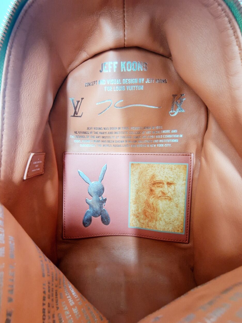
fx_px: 121
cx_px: 121
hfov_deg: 89.9
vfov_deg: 106.2
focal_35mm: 13
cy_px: 162
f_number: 2.2
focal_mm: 2.2
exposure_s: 1/33
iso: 500
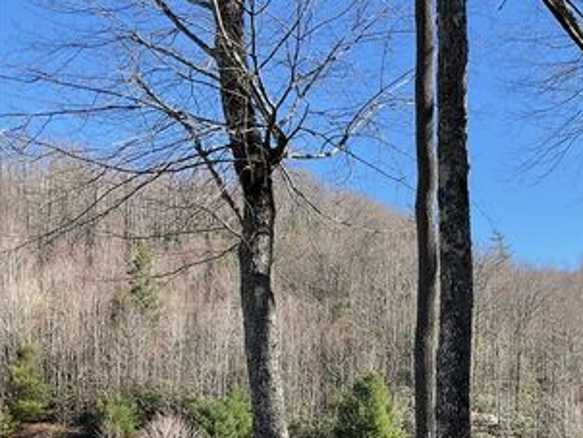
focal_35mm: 48
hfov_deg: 38.0
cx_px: 475
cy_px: 348
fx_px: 809
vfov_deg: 29.6
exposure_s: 1/709
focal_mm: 3
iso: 16
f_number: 1.8
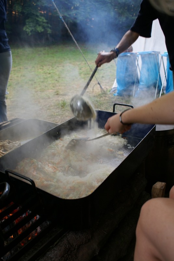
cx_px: 87
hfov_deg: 40.0
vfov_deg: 57.2
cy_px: 130
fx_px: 239
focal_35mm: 33
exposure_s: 1/40
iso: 160
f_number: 4
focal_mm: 22
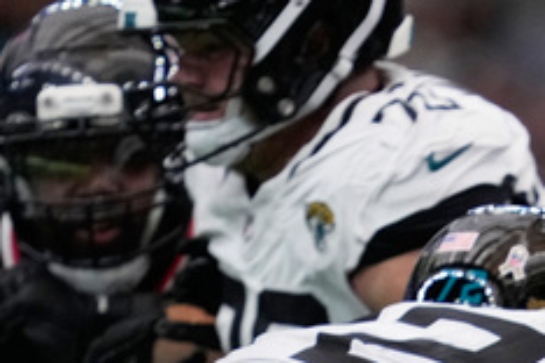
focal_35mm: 1748
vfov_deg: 0.8
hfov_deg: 1.2
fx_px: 26461
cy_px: 776
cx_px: 871
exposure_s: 1/2500
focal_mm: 400
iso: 2500
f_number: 2.8
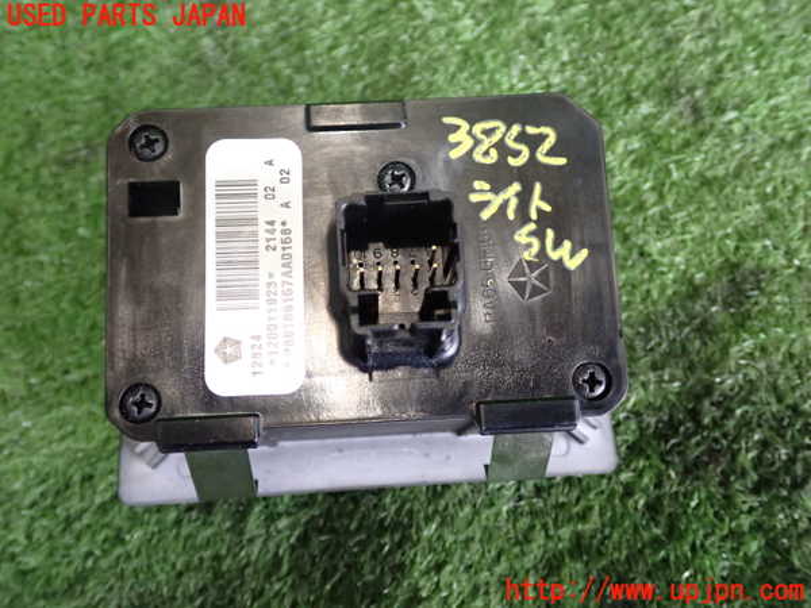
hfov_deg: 49.0
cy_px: 304
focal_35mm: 38
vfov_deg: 37.7
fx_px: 890
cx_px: 406
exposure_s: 1/50
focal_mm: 6.83
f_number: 2.7
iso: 800
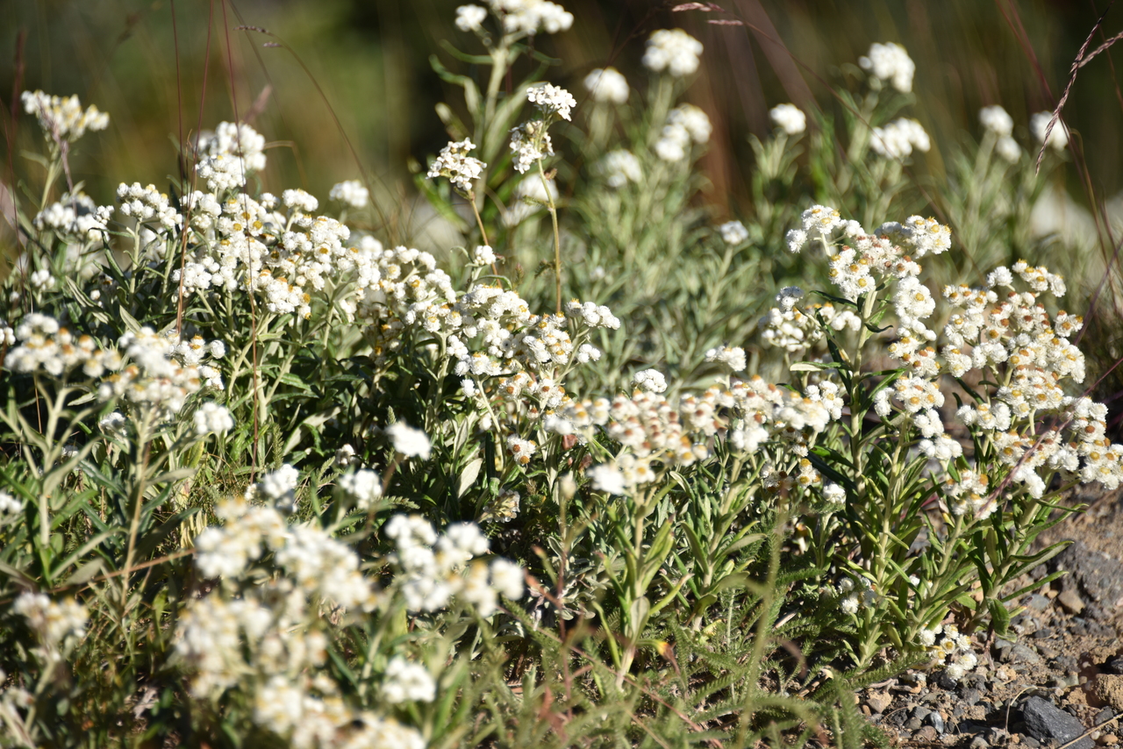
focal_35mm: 300
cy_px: 374
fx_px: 9360
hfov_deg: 6.9
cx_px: 562
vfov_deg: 4.6
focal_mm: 300
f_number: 5.6
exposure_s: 1/640
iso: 140
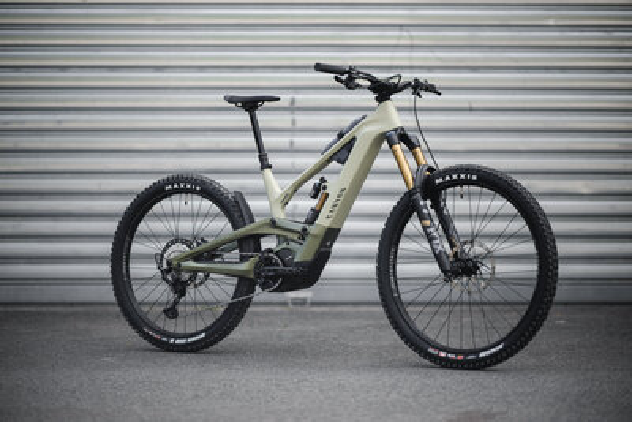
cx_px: 316
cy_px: 211
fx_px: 1844
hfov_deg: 19.4
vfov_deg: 13.1
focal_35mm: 105
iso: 64
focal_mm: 105
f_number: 1.4
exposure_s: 1/1600
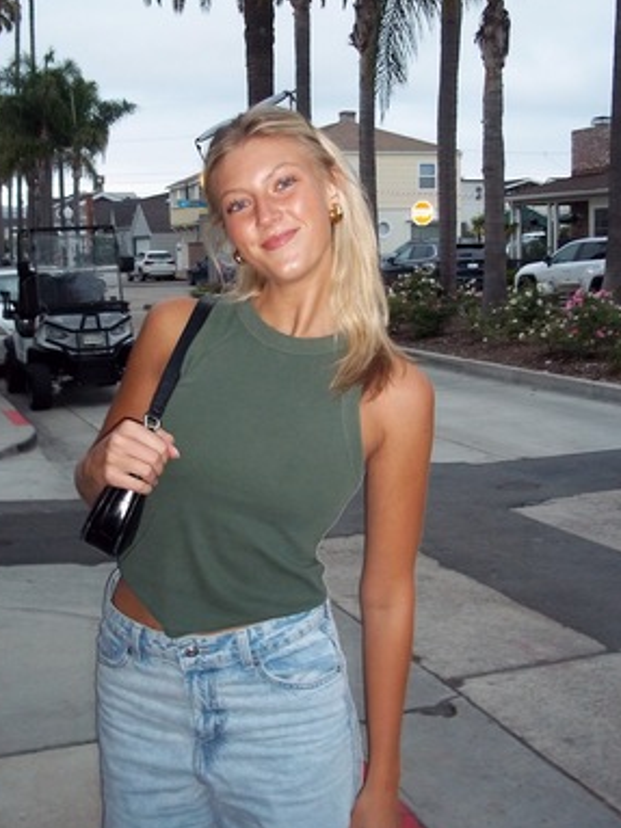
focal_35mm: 47
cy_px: 359
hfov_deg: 30.8
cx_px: 269
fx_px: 1125
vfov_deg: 40.4
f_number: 3.1
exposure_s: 1/40
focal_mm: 6.5
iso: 160
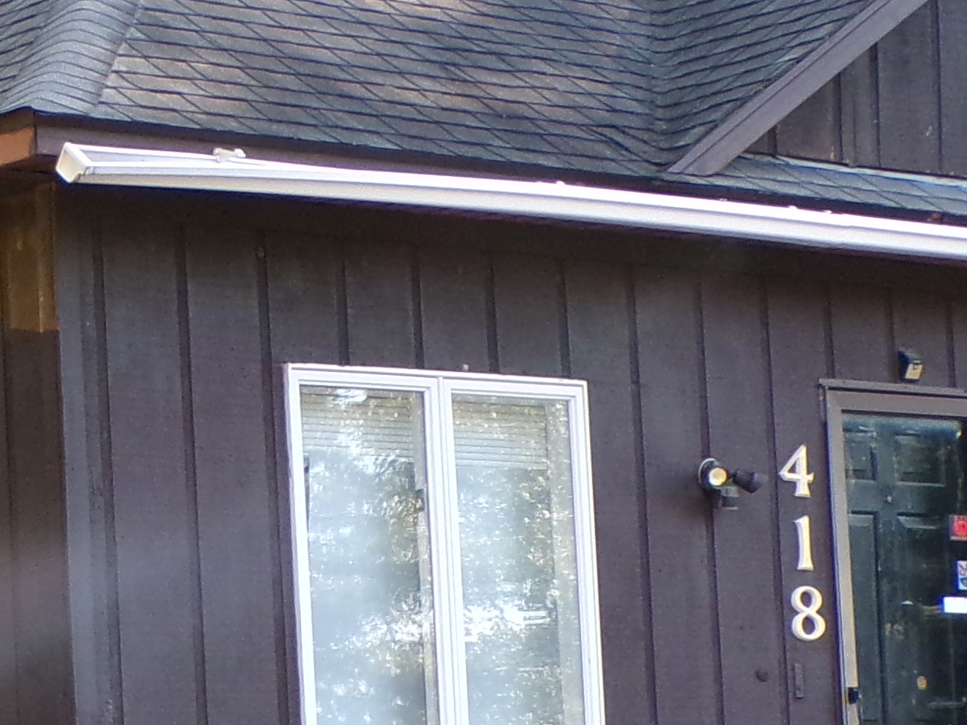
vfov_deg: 10.1
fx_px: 4050
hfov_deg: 13.6
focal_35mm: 145
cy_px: 745
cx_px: 290
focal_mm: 6.6
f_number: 3.3
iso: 200
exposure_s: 1/300
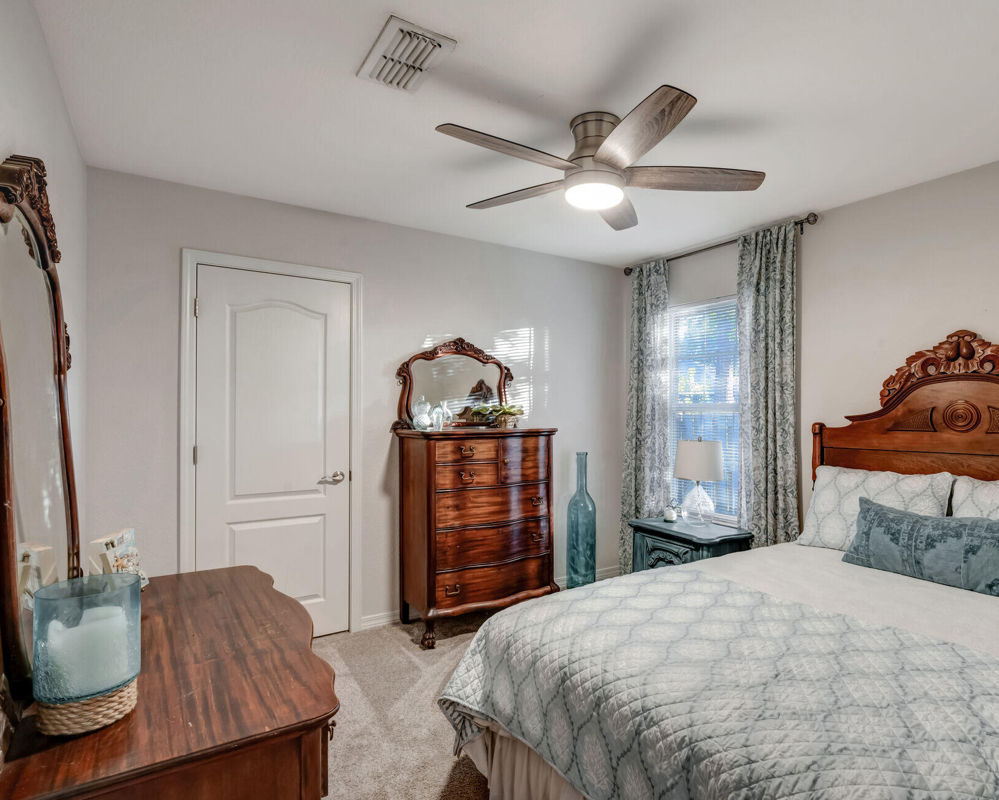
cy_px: 407
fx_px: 579
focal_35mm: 20
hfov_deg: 81.2
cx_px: 556
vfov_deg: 69.2
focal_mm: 16.5
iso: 400
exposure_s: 1/2.5
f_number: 11
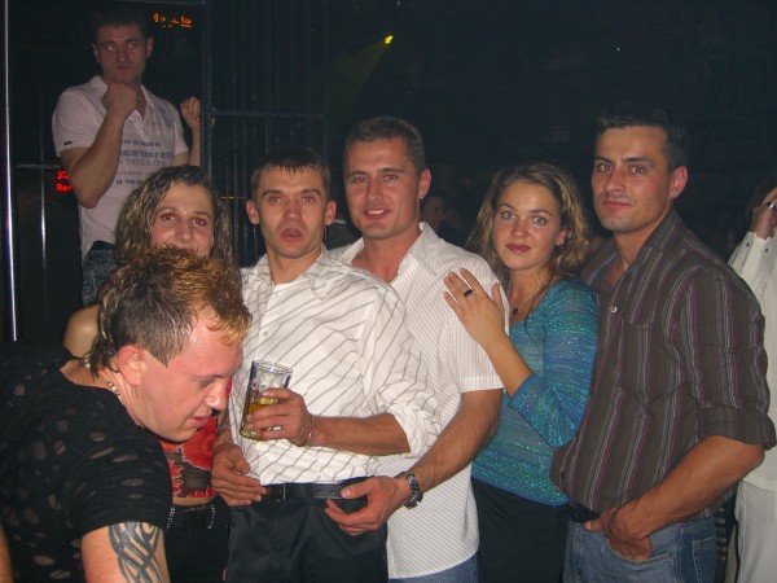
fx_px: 853
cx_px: 388
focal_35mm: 38
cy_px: 292
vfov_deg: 37.7
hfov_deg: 49.0
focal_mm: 7.9
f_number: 2.8
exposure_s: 1/60
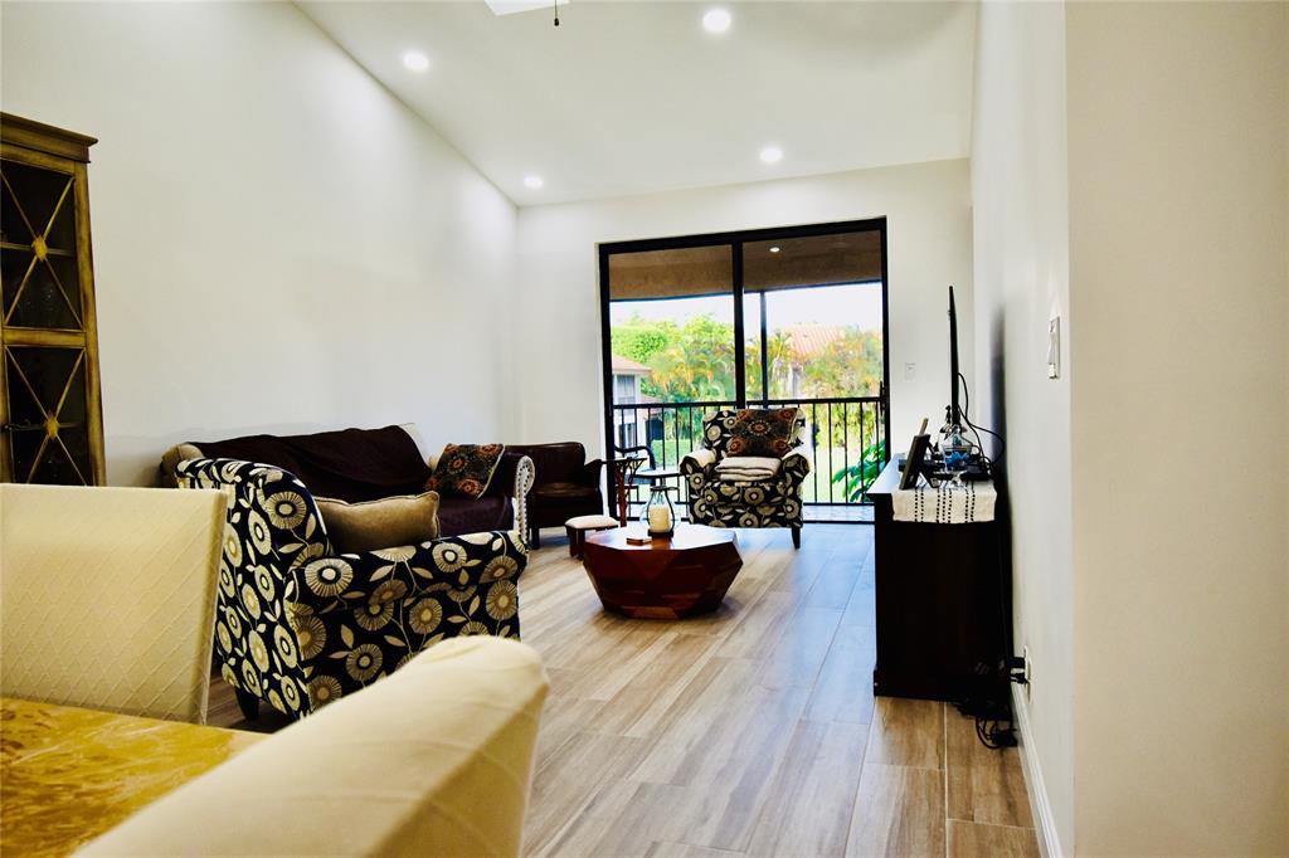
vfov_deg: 53.1
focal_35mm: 24
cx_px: 644
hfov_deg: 73.8
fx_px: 859
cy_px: 429
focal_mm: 16
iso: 400
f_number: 5.3
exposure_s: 1/125
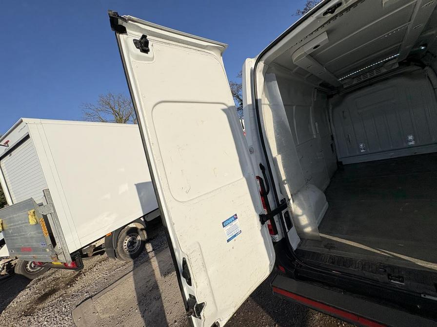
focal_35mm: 14
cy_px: 164
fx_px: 177
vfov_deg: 85.7
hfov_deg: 102.1
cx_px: 218
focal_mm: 2.22
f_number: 2.2
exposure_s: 1/1976
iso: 40
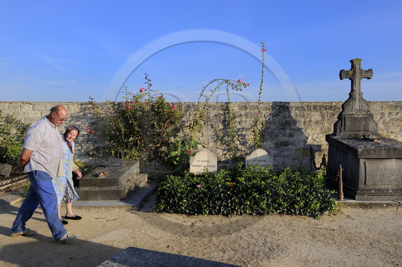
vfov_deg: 41.0
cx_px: 201
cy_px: 134
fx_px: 357
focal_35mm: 32
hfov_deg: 58.8
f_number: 9
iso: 200
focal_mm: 32
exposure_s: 1/250
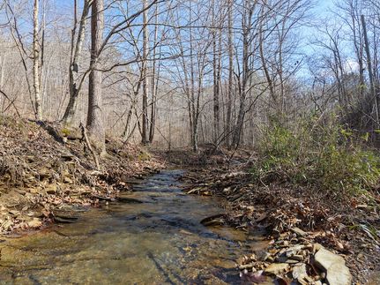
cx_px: 190
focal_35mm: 24
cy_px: 142
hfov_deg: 71.6
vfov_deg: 56.8
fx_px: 263
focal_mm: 8.67
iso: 100
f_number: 1.8
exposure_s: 1/640
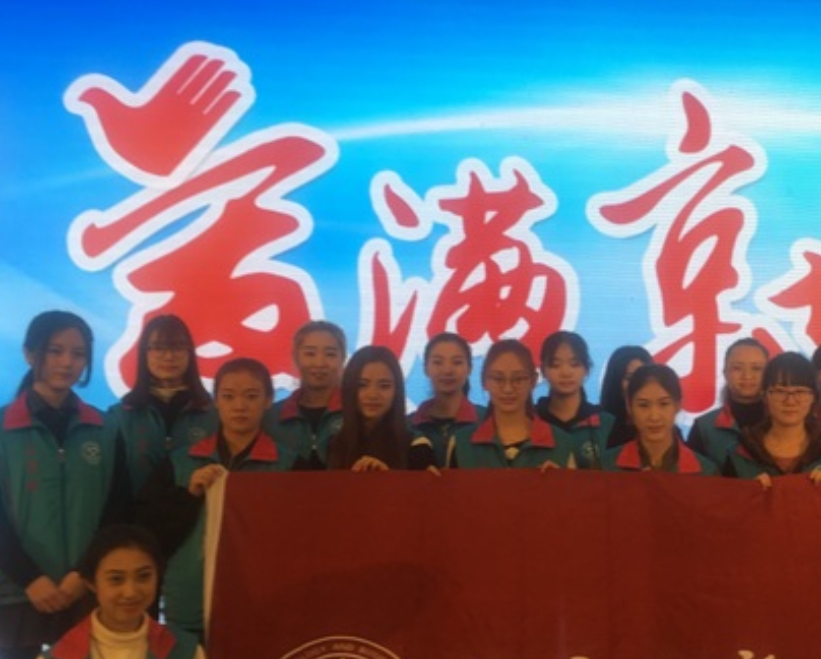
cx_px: 719
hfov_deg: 32.1
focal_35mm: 56
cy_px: 386
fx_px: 1362
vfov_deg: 27.1
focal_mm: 4.15
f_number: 2.2
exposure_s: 1/50
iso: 32
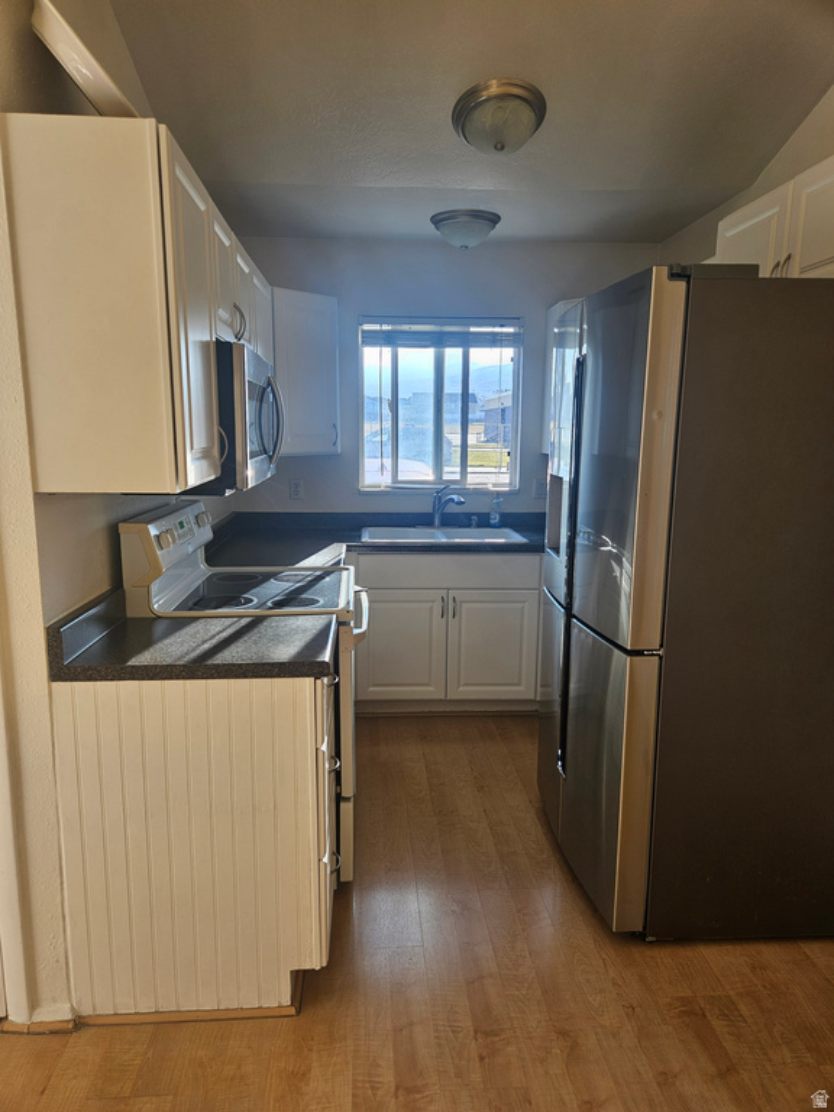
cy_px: 556
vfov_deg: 73.9
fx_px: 739
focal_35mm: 23
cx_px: 417
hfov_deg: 58.9
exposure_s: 1/140
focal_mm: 5.4
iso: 25
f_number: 1.8
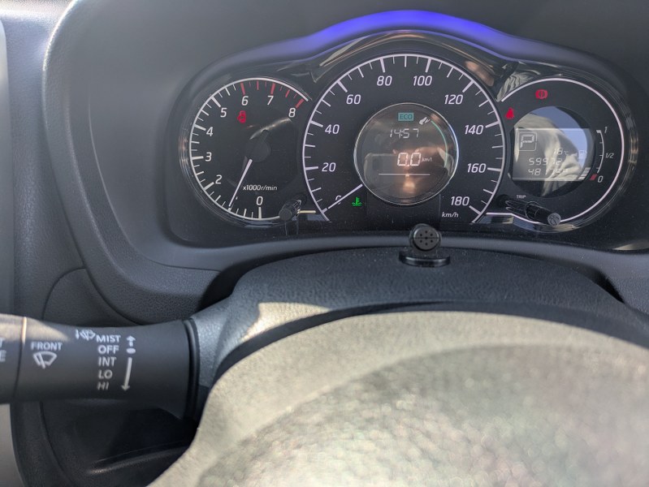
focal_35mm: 25
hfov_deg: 69.4
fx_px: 469
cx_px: 324
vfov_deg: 54.9
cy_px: 244
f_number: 1.89
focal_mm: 5.43
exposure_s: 1/340
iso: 45
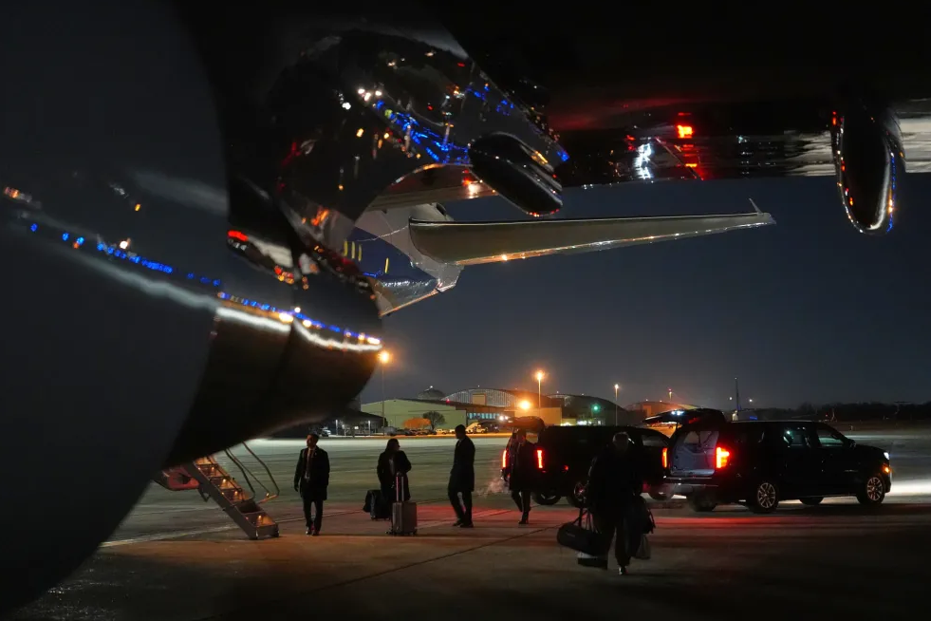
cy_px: 307
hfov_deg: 38.9
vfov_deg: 26.5
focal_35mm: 51
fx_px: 1319
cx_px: 457
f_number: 2
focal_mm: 50
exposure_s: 1/60
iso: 8000
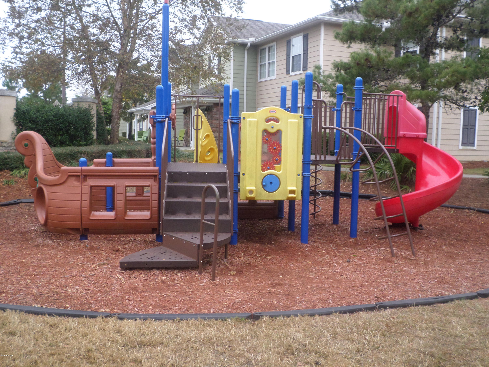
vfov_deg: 39.7
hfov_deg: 51.4
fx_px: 509
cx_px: 244
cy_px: 184
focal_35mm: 36
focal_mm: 6.5
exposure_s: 1/45
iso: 160
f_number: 3
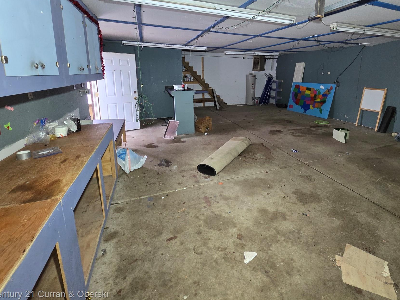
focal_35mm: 16
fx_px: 185
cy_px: 116
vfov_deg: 77.0
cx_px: 235
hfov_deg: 93.5
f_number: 2.2
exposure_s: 1/60
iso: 640
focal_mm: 2.2
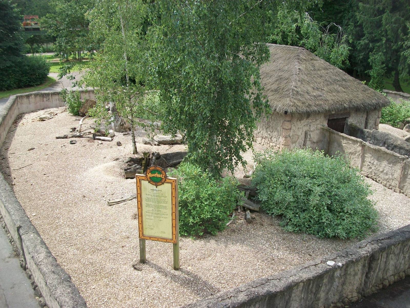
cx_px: 205
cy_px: 154
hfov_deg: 56.8
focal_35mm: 32
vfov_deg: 44.2
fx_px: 379
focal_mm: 5.7
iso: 116
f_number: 2.9
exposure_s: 1/500
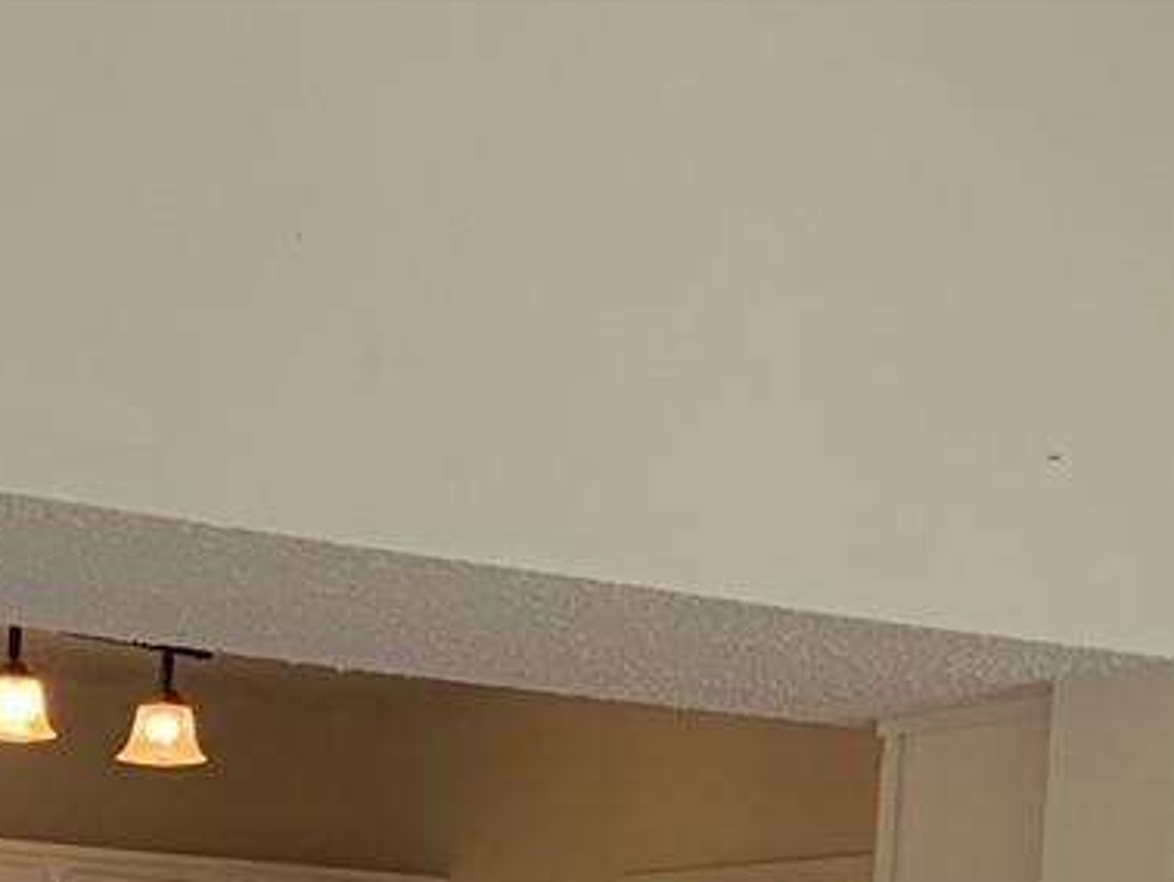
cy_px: 1848
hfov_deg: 17.1
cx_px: -221
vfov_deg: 11.8
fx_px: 3733
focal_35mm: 110
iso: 80
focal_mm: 4.25
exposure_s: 1/120
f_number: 1.8
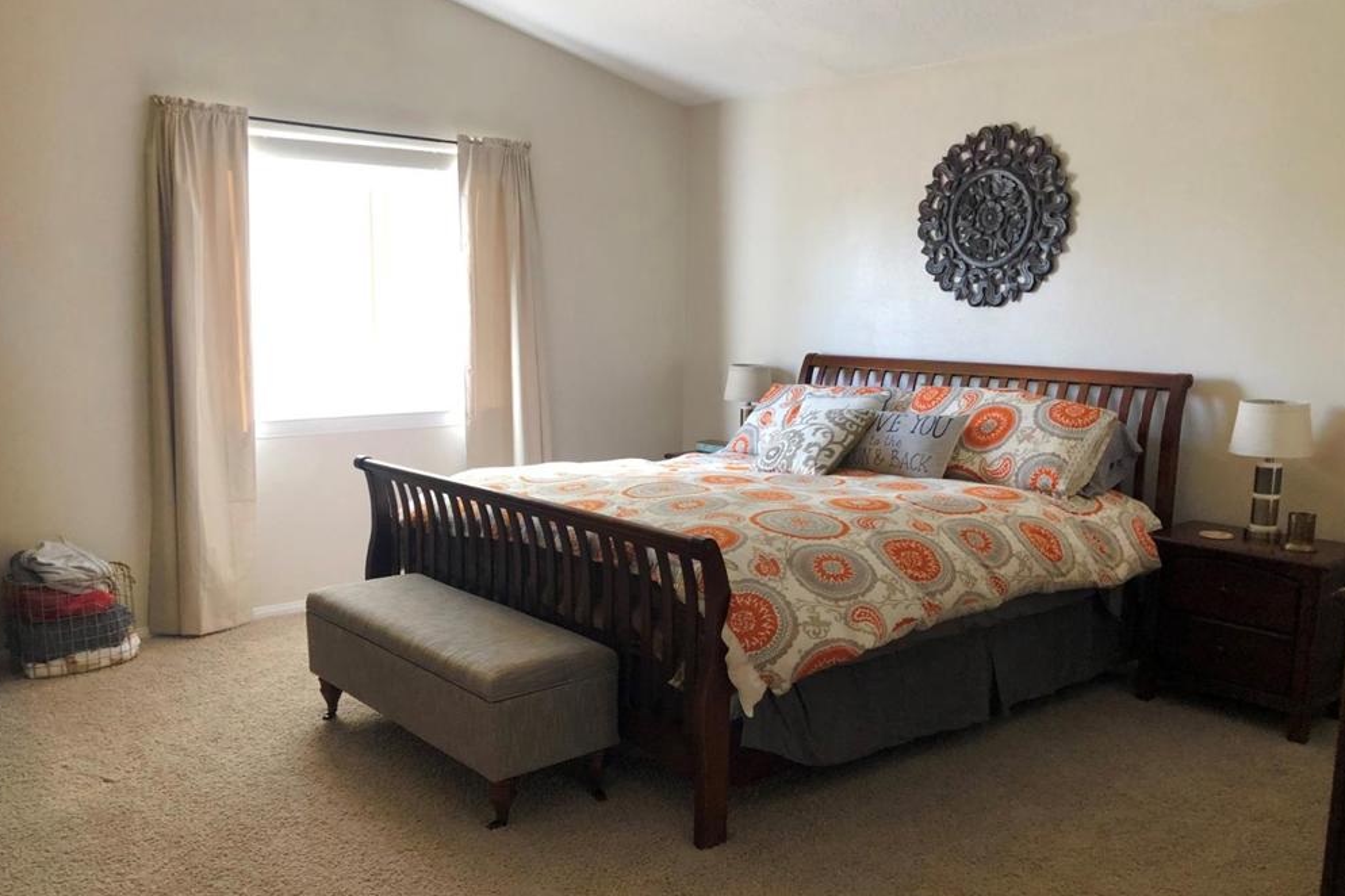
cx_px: 662
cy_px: 495
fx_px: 1120
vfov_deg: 43.5
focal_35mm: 30
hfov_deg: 61.9
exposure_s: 1/15
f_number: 1.8
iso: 50
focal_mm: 3.99
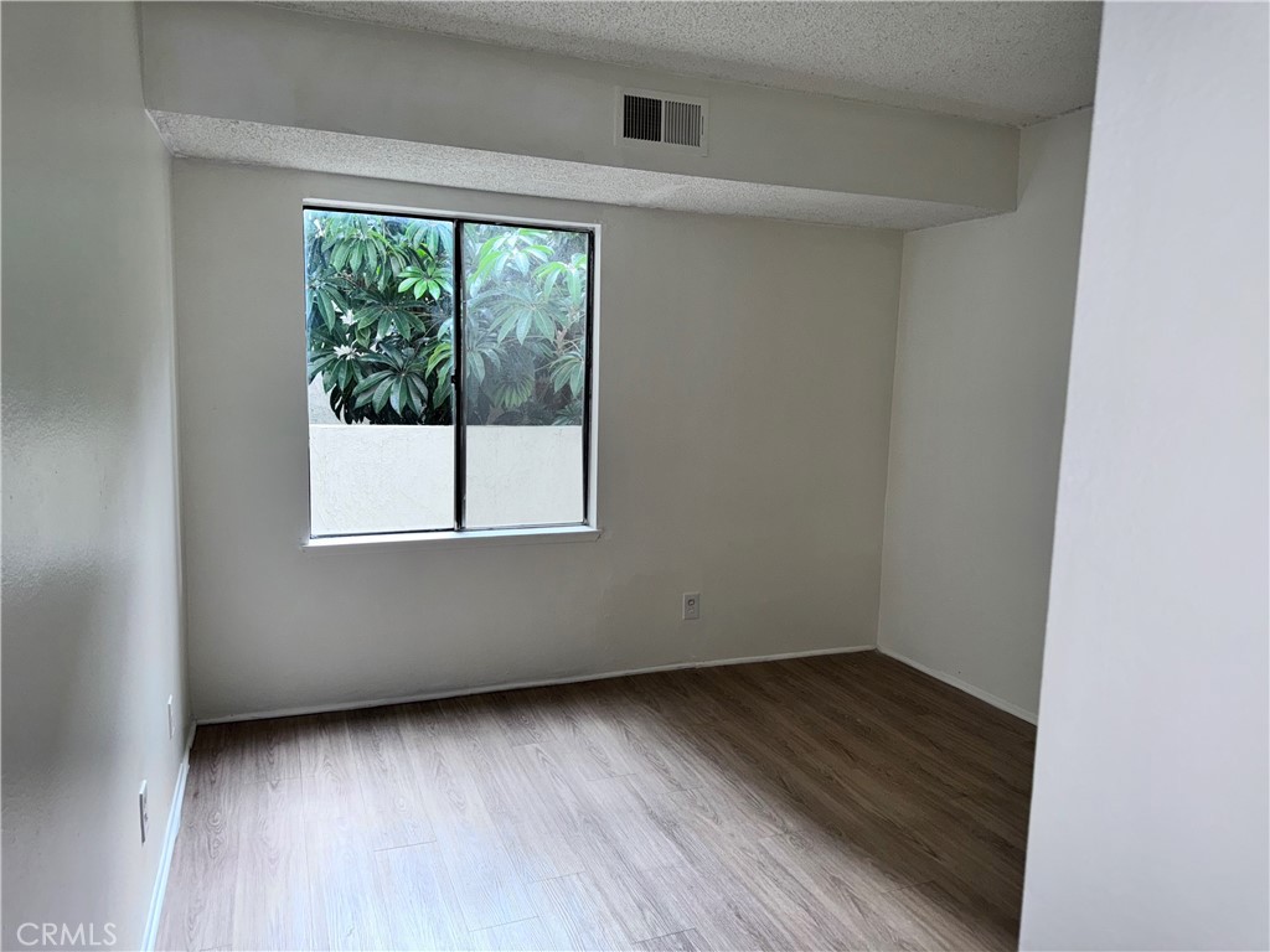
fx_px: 881
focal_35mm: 24
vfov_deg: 56.8
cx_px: 635
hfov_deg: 71.6
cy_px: 476
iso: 80
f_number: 1.78
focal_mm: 6.76
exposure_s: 1/105
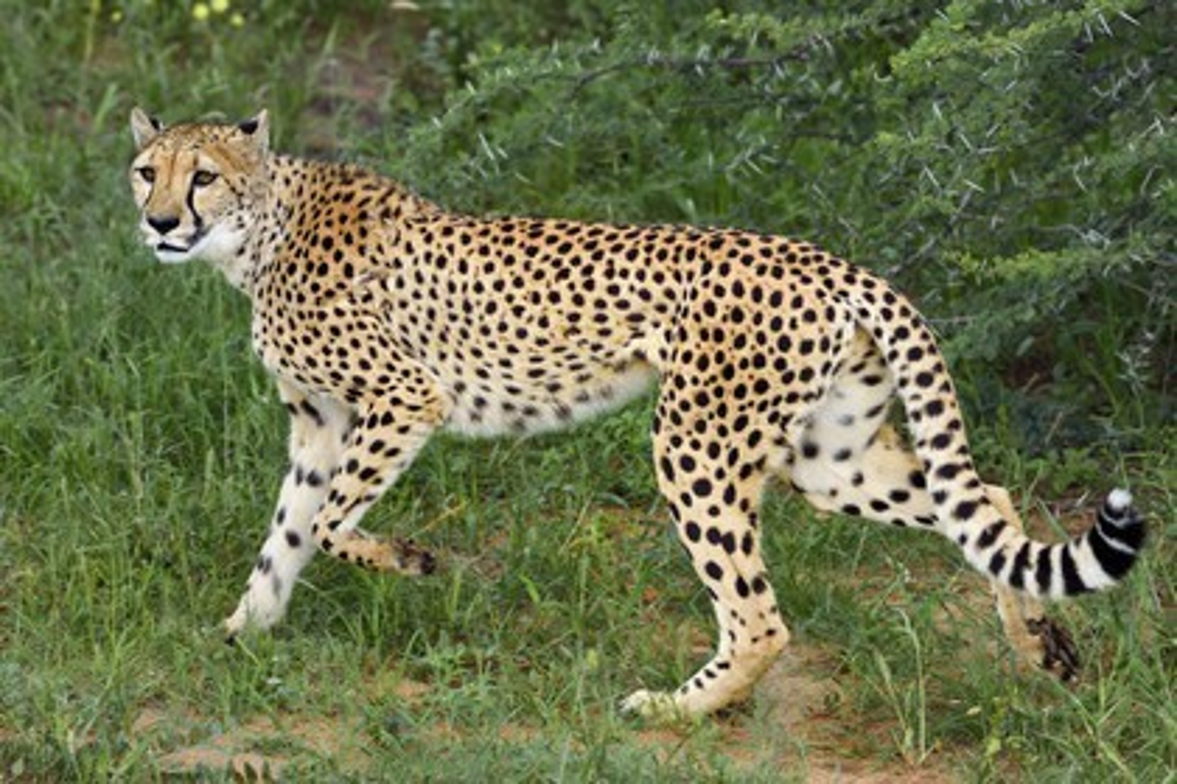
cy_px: 392
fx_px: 5558
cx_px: 588
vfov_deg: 8.1
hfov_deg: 12.1
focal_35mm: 170
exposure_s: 1/1600
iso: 800
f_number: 6.3
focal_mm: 170
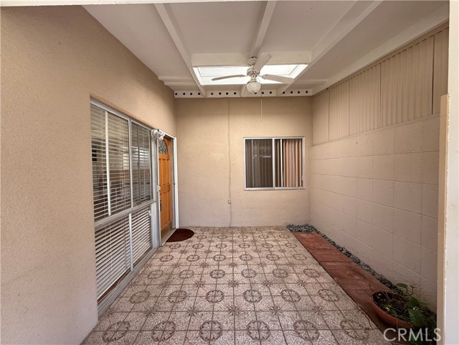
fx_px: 186
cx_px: 230
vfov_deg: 85.7
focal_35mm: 14
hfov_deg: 102.1
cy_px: 172
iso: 125
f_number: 2.2
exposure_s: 1/99
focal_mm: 2.22
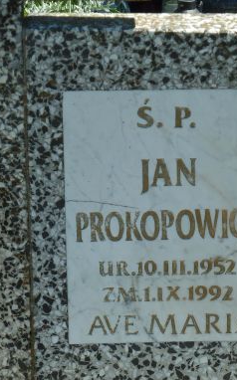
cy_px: 238
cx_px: 158
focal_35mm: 196
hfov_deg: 6.7
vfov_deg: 10.7
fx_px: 2030
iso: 80
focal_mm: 24.1
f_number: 4.5
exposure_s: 1/250
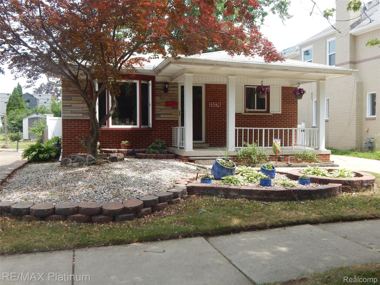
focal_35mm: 34
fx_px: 373
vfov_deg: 41.8
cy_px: 142
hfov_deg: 54.0
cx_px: 190
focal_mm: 6.1
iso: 125
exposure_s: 1/400
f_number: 3.3
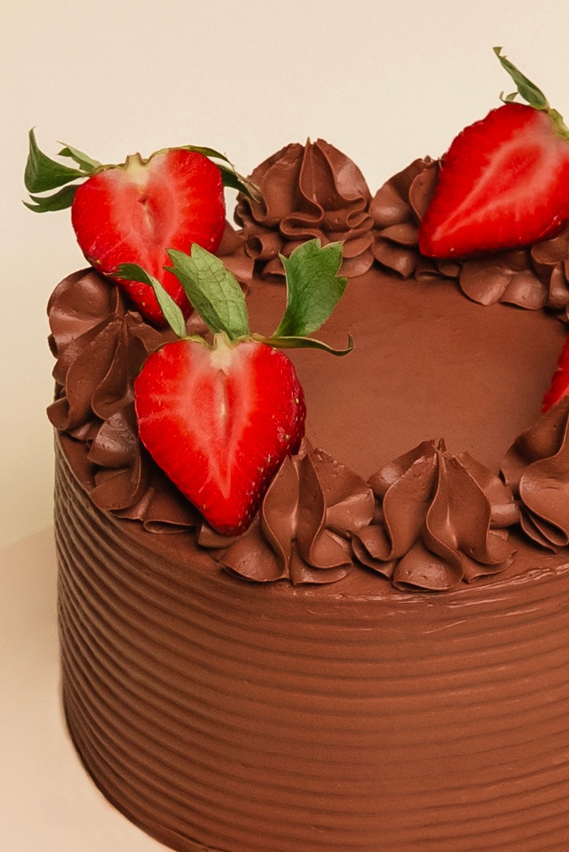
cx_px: 388
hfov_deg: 10.5
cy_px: 531
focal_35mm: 131
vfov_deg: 15.6
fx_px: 3102
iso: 800
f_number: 8
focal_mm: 35
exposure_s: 1/125
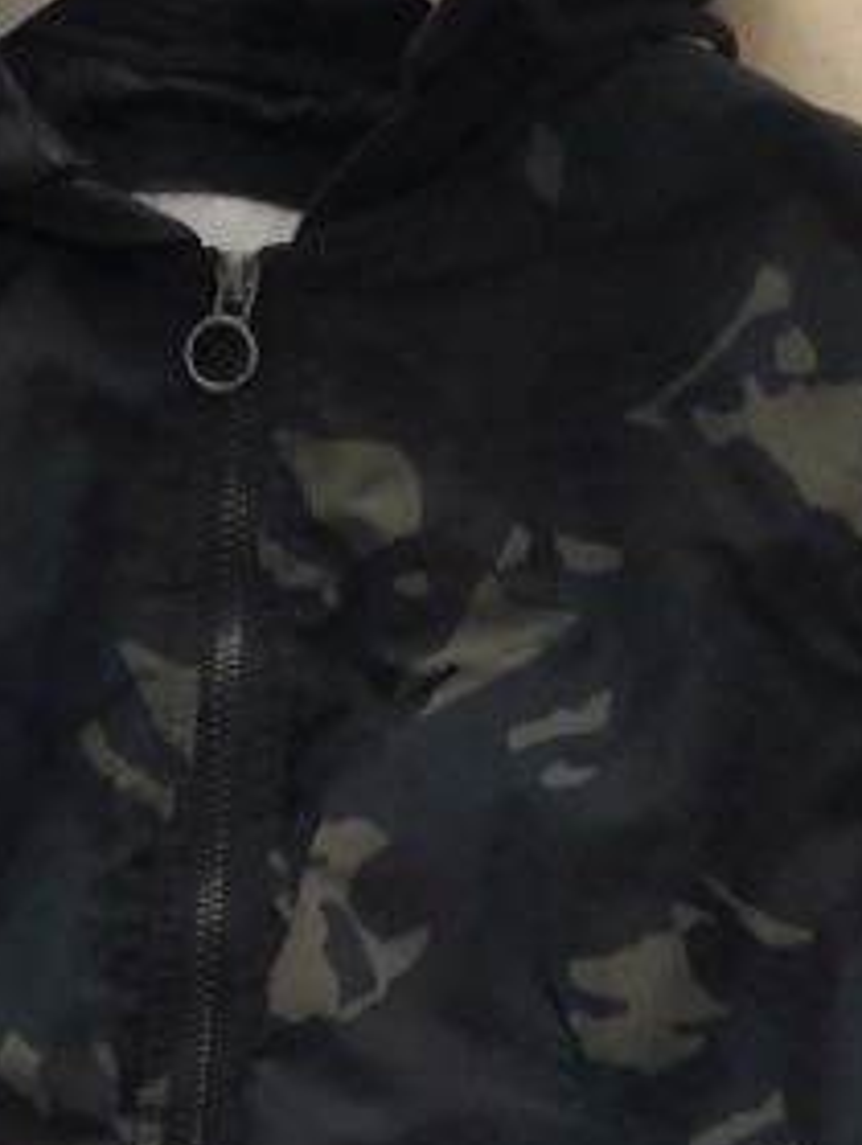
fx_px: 6658
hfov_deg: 7.4
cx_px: 382
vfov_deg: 9.8
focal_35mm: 201
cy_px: 731
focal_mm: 6
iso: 160
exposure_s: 1/13
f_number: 2.4
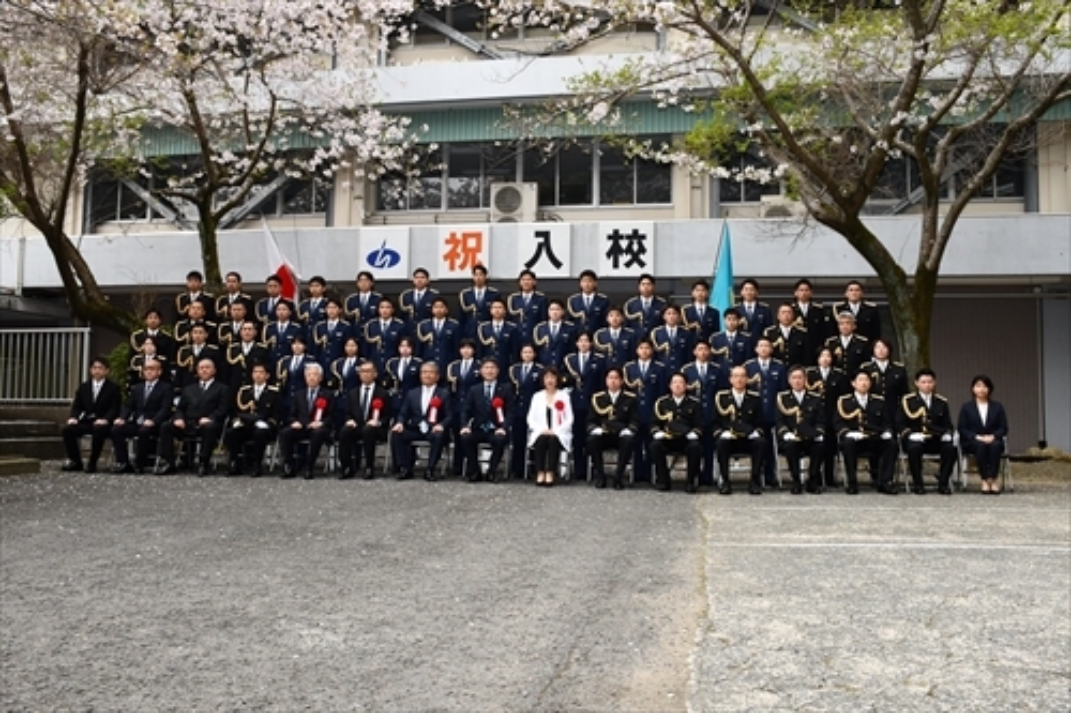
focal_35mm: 30
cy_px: 356
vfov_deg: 43.6
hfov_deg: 61.9
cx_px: 536
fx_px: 892
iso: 640
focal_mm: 20
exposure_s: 1/250
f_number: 13
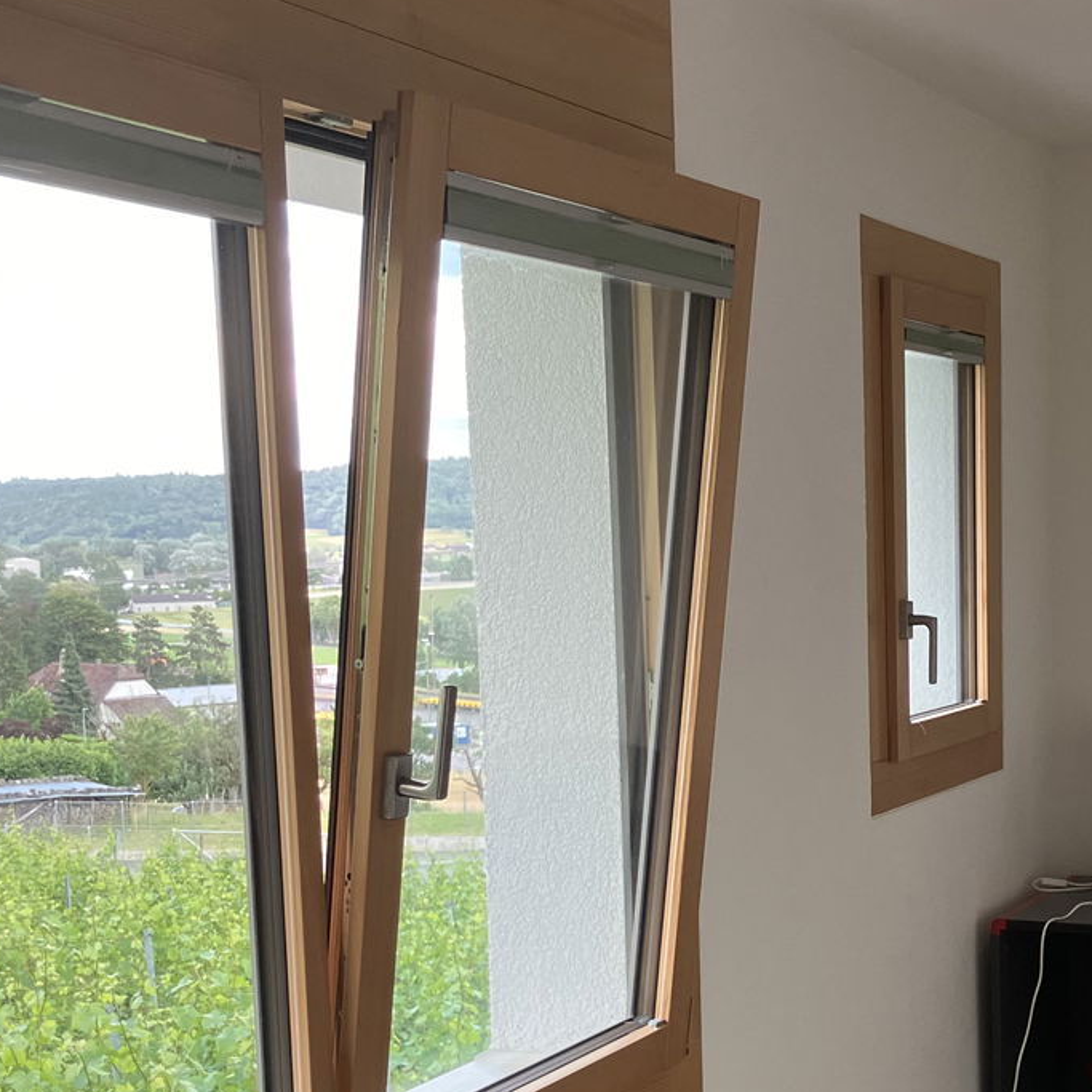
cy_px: 807
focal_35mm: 58
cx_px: 873
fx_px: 2070
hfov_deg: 28.9
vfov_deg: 29.1
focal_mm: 3.99
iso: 80
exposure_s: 1/103
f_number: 1.8
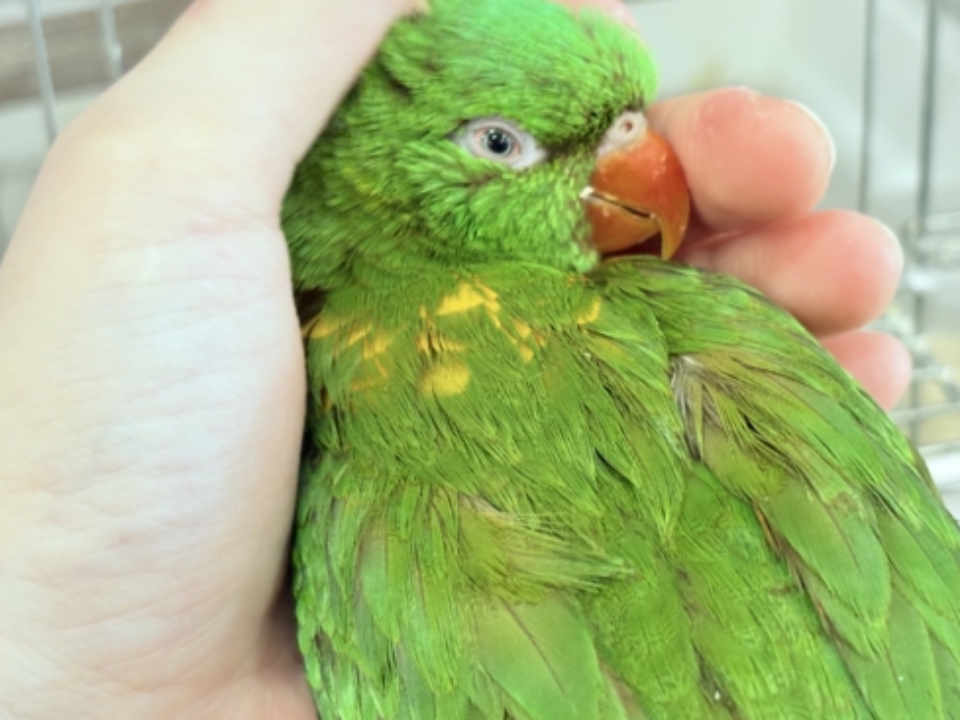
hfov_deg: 28.5
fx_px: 1886
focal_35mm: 68
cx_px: 552
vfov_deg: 21.6
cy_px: 312
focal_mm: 5.96
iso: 100
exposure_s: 1/50
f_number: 1.6
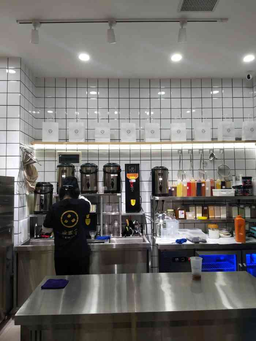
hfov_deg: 53.1
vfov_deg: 67.3
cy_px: 170
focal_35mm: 26
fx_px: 256
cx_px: 128
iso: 64
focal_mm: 3.88
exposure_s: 1/50
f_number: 2
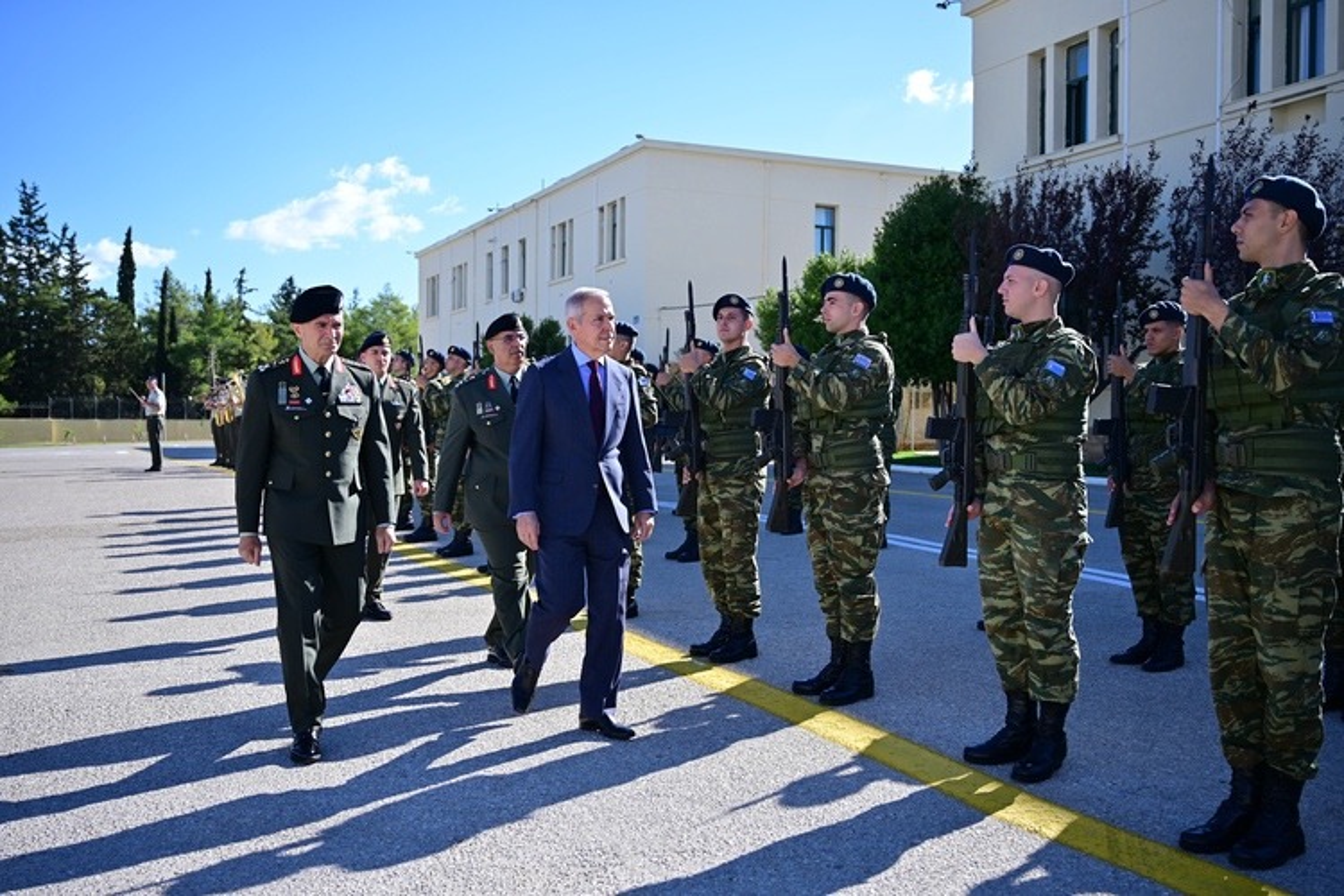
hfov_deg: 53.1
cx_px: 672
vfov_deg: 36.9
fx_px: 1344
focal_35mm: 36
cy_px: 448
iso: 140
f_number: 4
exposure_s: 1/800
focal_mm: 36
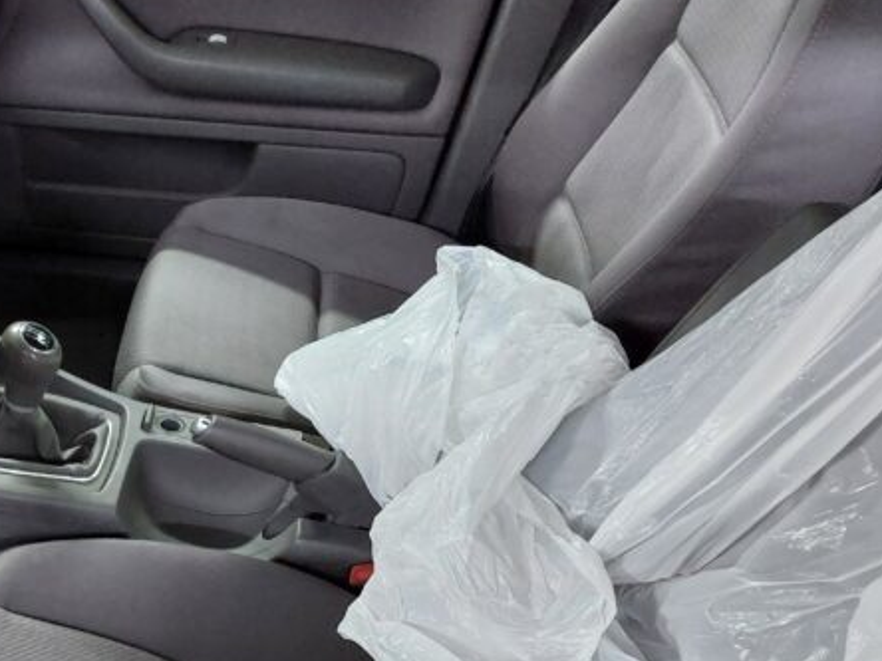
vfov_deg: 31.9
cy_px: 453
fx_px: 1147
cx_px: 195
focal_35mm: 45
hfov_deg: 40.6
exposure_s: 1/25
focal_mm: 5.23
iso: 500
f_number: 1.8
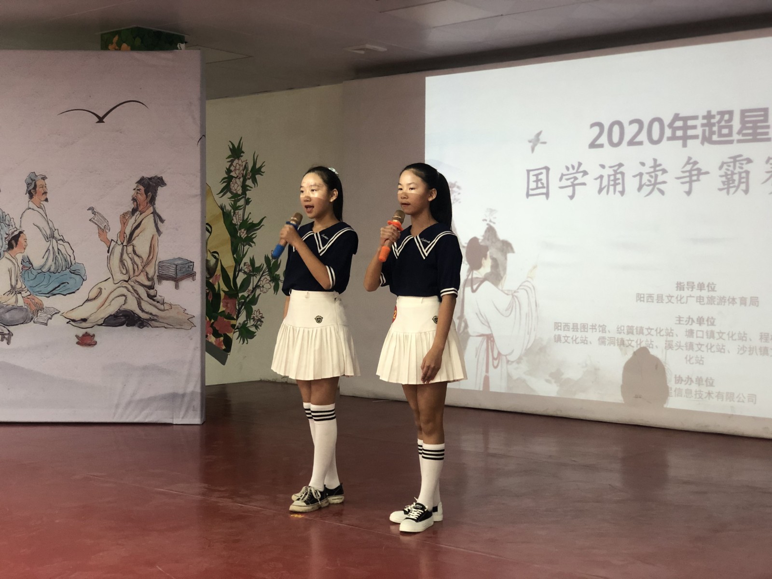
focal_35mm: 52
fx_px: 1160
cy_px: 290
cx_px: 386
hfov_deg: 36.8
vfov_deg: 28.0
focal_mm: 6
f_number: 2.4
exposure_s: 1/40
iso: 100
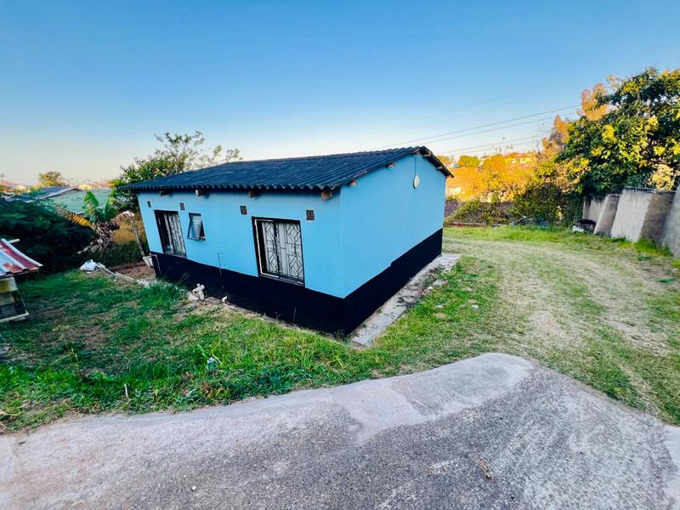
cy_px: 255
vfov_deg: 89.9
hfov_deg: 106.2
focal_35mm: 13
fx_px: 255
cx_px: 340
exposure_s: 1/121
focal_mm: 1.57
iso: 32
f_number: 1.8
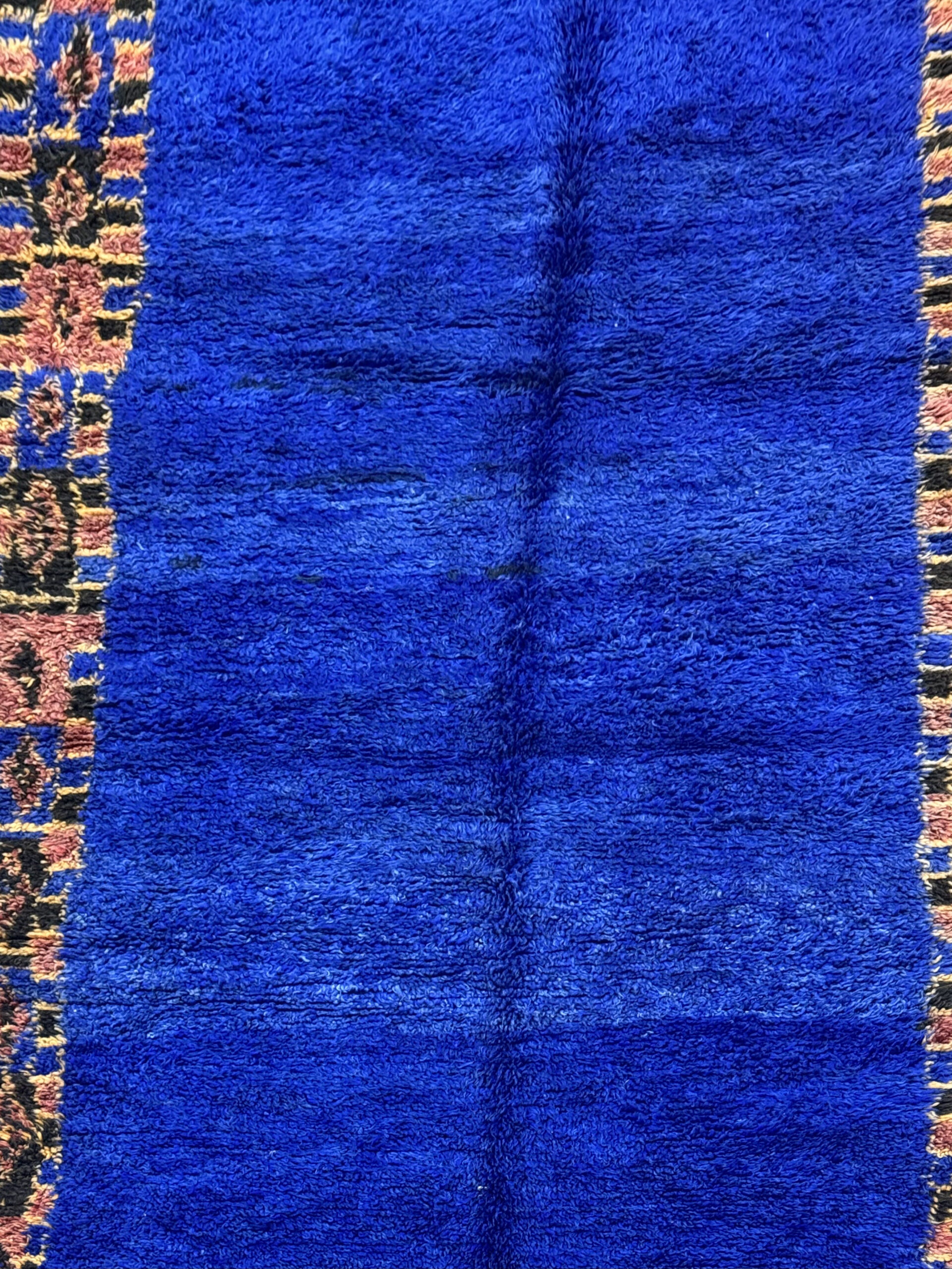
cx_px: 476
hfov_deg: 30.3
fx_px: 1760
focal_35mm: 48
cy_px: 634
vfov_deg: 39.7
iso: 250
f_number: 1.78
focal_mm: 6.76
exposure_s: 1/33
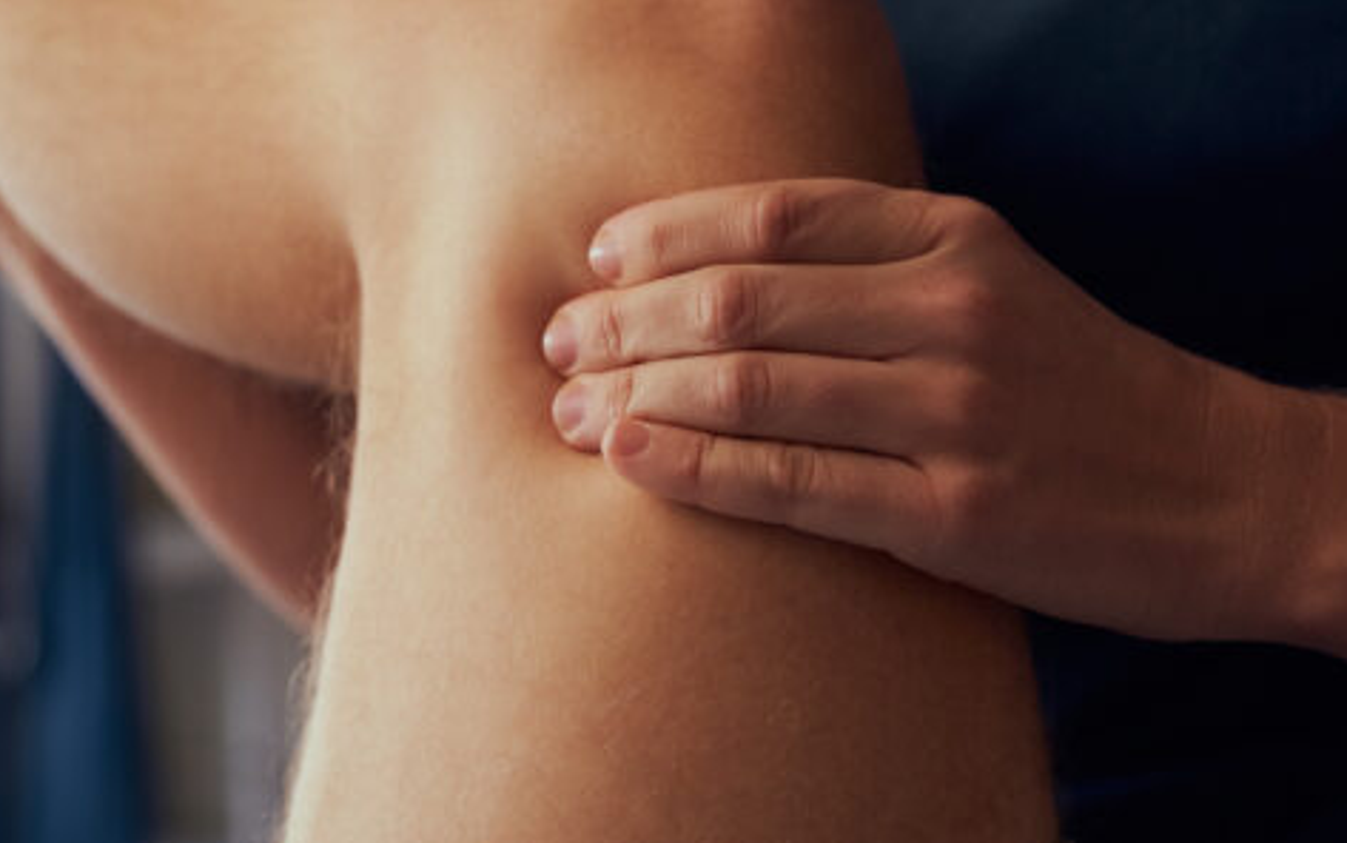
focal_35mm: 98
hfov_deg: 21.2
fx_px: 3594
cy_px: 355
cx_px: 706
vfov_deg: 13.4
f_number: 2.8
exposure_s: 1/160
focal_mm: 45.4
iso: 320
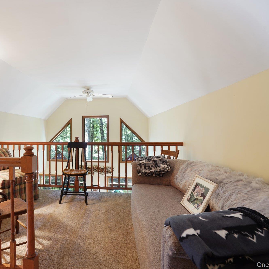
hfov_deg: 70.1
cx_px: 90
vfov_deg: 72.1
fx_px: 185
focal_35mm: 21
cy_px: 131
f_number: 9
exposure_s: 1/1.25
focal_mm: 16
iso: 320
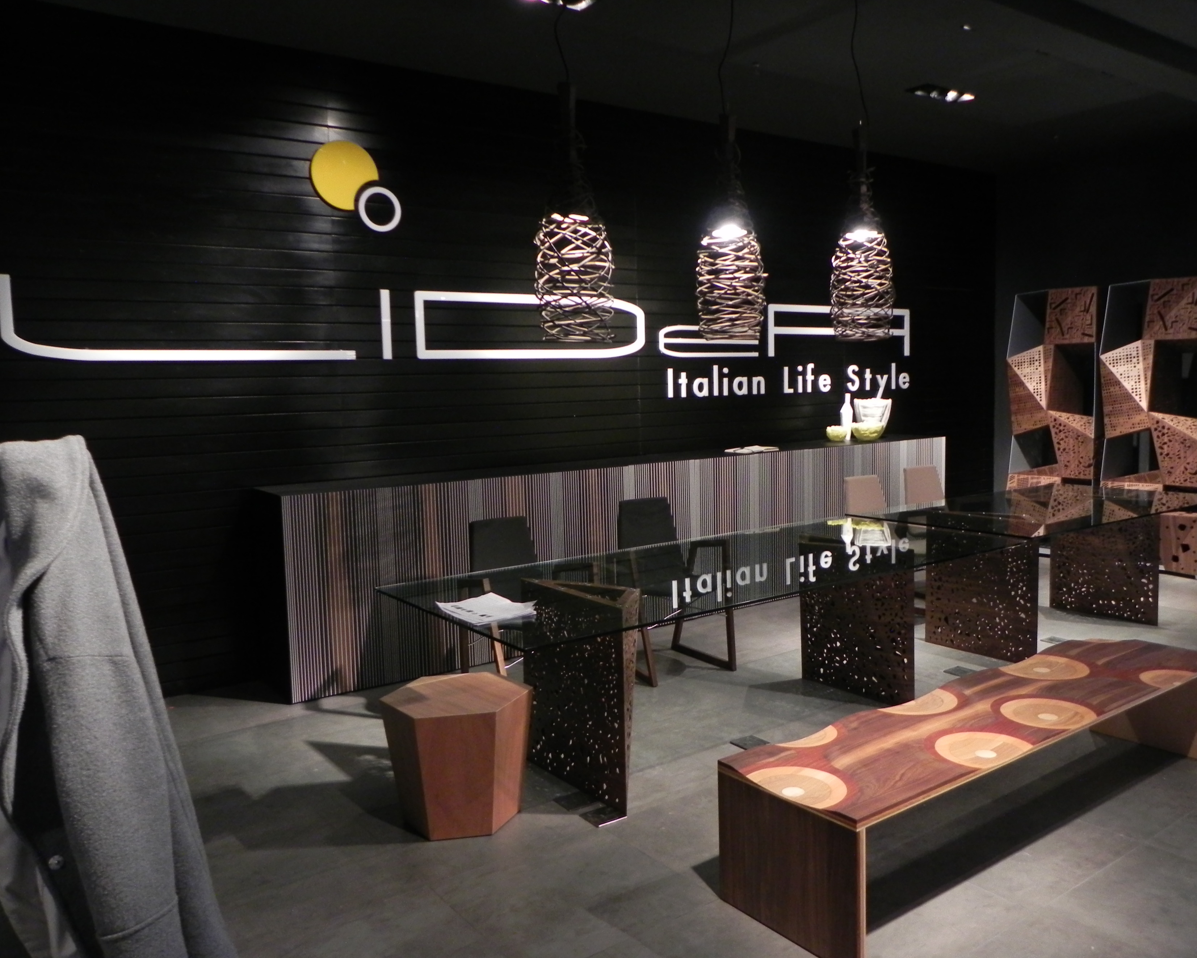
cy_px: 482
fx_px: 992
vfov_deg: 51.5
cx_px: 637
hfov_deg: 62.2
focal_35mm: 28
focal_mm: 4.6
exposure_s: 1/30
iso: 398
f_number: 2.8
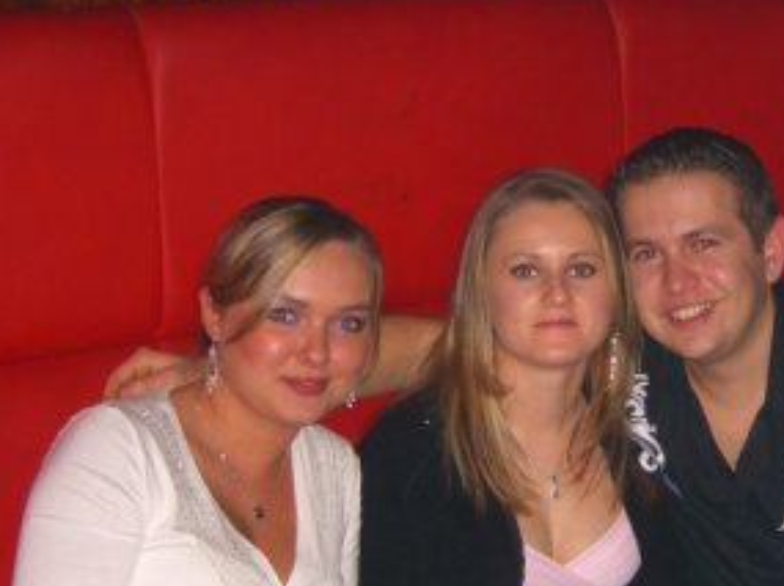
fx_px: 2194
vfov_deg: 15.1
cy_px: 457
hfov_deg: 19.9
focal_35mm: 97
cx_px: 682
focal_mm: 9.5
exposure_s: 1/60
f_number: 3.1
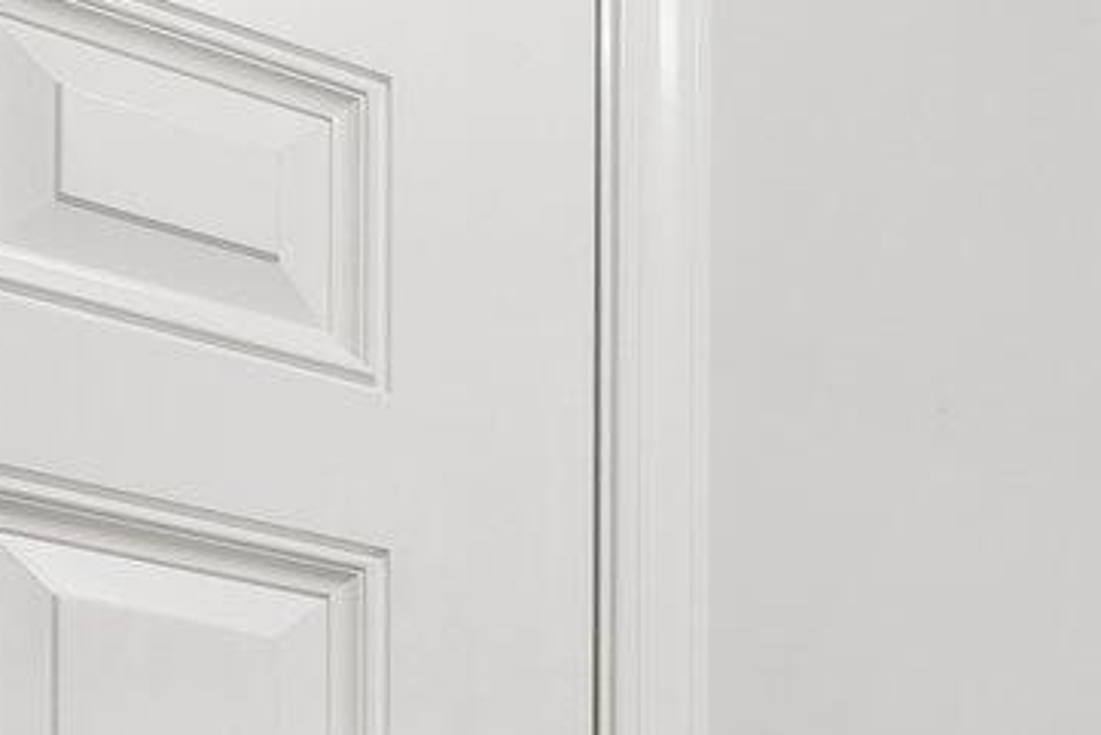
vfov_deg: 13.8
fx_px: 2600
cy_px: 1441
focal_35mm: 85
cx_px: 1443
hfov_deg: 21.5
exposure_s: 1/8
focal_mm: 10
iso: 400
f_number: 9
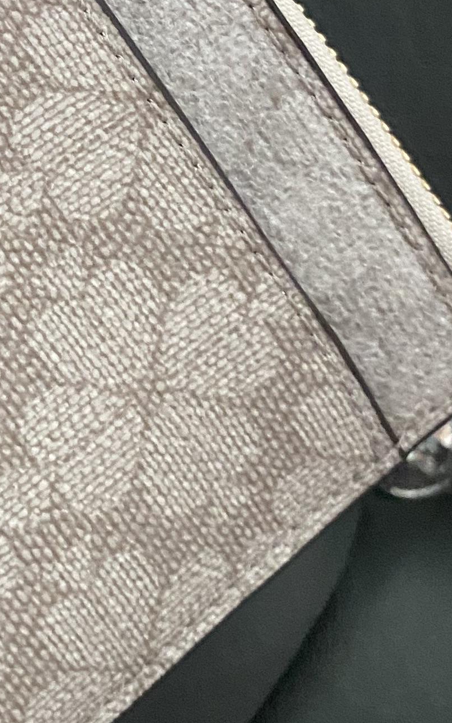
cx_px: -241
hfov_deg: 14.1
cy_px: 92
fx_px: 1694
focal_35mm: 86
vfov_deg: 23.5
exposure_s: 1/45
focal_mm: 4.25
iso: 500
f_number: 1.8
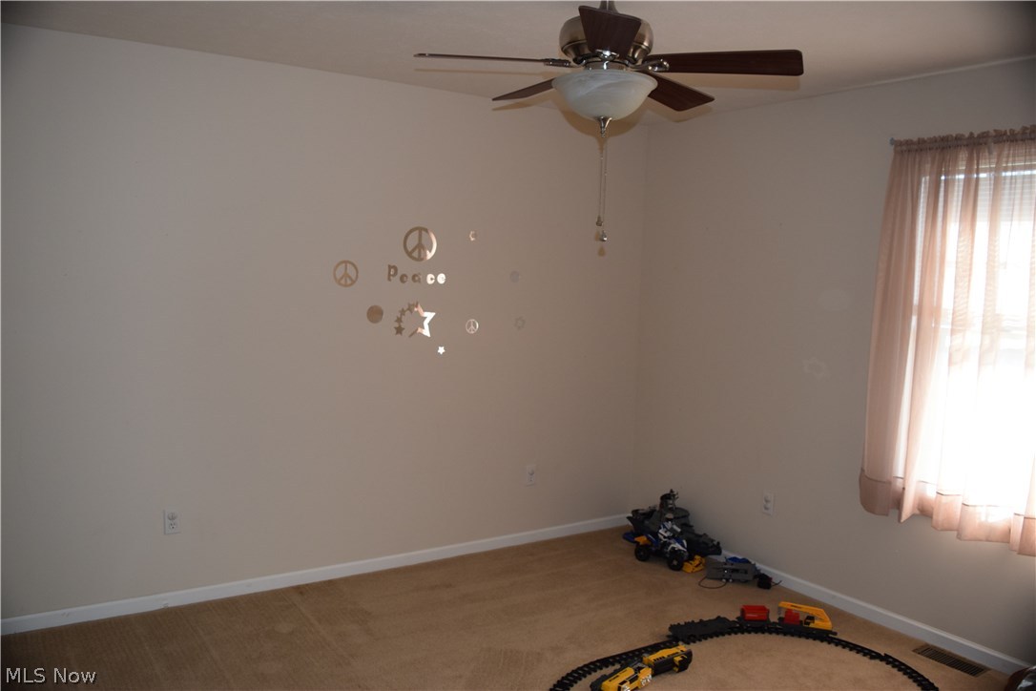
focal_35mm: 27
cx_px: 518
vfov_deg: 47.9
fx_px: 777
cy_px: 346
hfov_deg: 67.4
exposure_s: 1/80
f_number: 4.5
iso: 800
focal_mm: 18
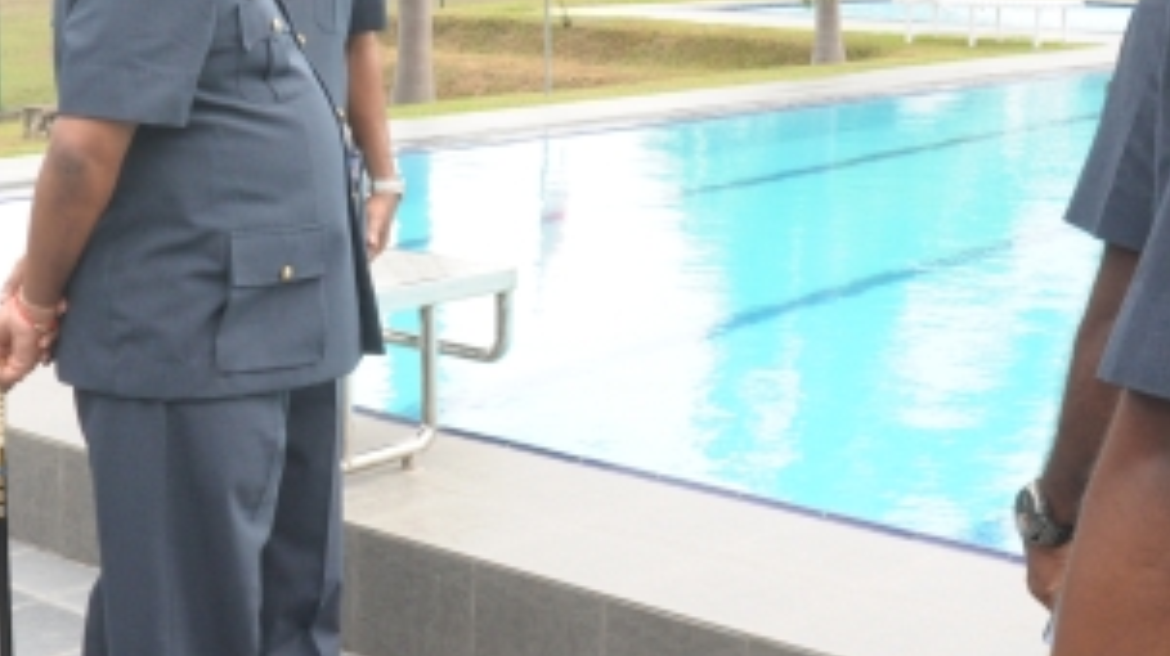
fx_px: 2363
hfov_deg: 27.5
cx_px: 320
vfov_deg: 15.8
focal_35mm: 76
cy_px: 212
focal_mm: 21
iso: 640
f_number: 11
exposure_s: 1/200
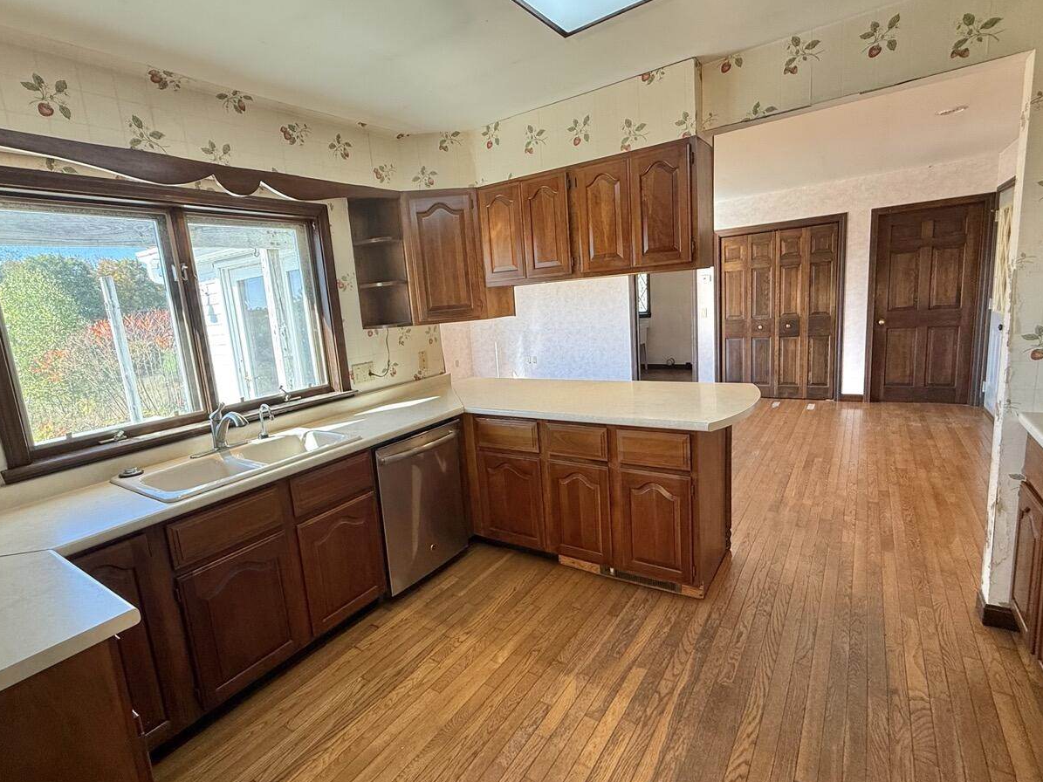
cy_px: 389
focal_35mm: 15
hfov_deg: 98.1
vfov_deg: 81.7
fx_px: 452
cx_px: 495
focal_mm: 2.22
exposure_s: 1/120
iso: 100
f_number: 2.2
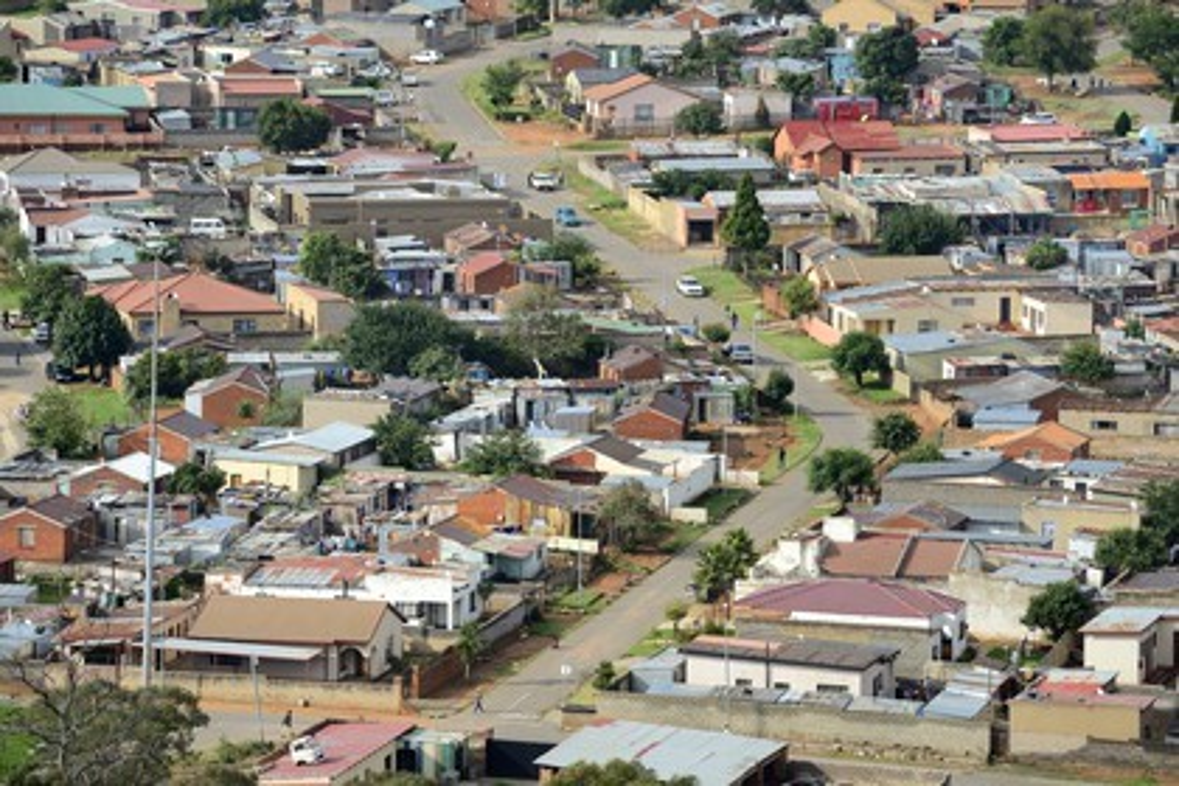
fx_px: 6549
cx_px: 590
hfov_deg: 10.3
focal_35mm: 200
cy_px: 393
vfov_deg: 6.9
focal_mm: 200
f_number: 9
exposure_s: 1/320
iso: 200
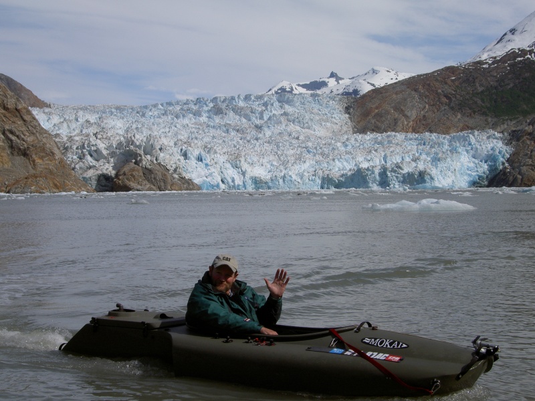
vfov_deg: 26.6
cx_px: 268
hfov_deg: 34.9
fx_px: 850
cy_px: 200
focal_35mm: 55
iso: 50
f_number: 5.5
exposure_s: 1/1000
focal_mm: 11.3
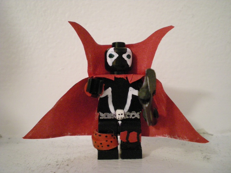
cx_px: 116
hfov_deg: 49.0
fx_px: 254
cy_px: 86
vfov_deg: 37.7
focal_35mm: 38
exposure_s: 1/8
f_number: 3.1
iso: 635
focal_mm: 6.3
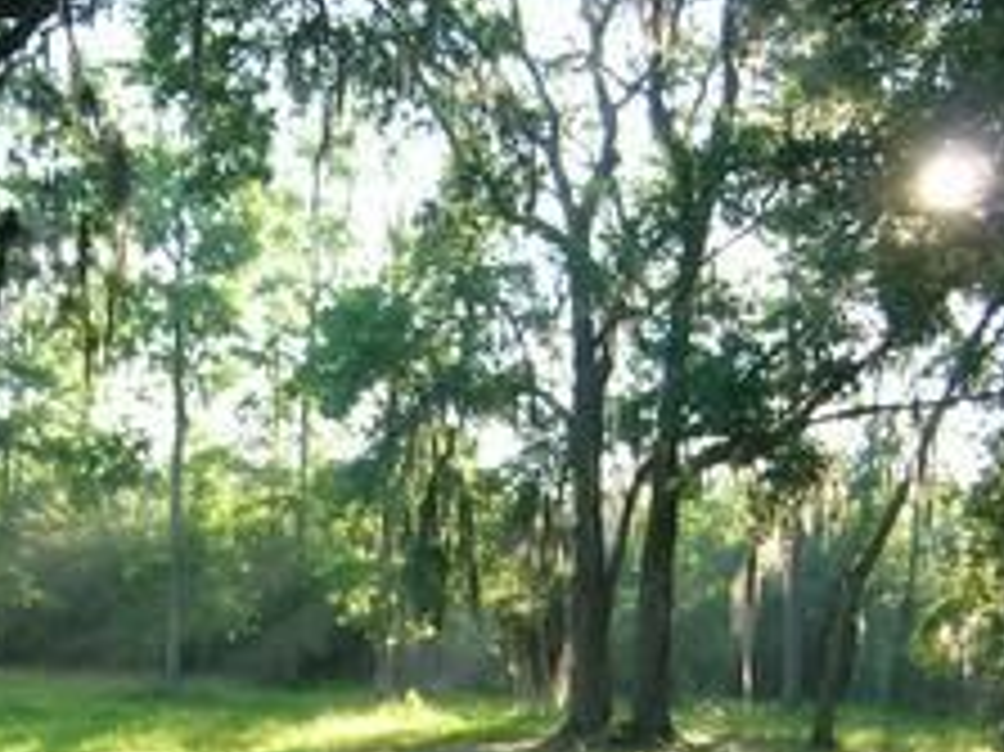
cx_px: 297
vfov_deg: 23.8
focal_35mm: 61
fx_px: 1768
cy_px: 563
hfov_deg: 31.3
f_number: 2.9
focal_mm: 5.7
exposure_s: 1/68.4
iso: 50
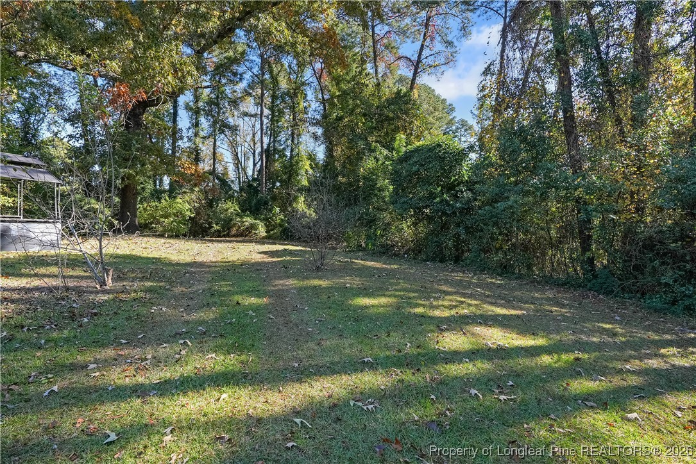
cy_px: 232
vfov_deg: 73.8
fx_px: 309
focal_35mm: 16
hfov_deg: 96.7
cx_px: 348
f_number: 5
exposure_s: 1/320
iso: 500
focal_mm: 16
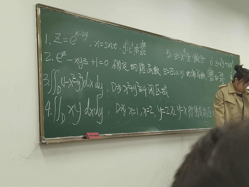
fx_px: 367
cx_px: 124
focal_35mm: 51
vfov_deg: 28.6
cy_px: 94
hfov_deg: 37.5
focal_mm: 5.52
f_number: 1.9
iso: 2244
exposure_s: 1/100
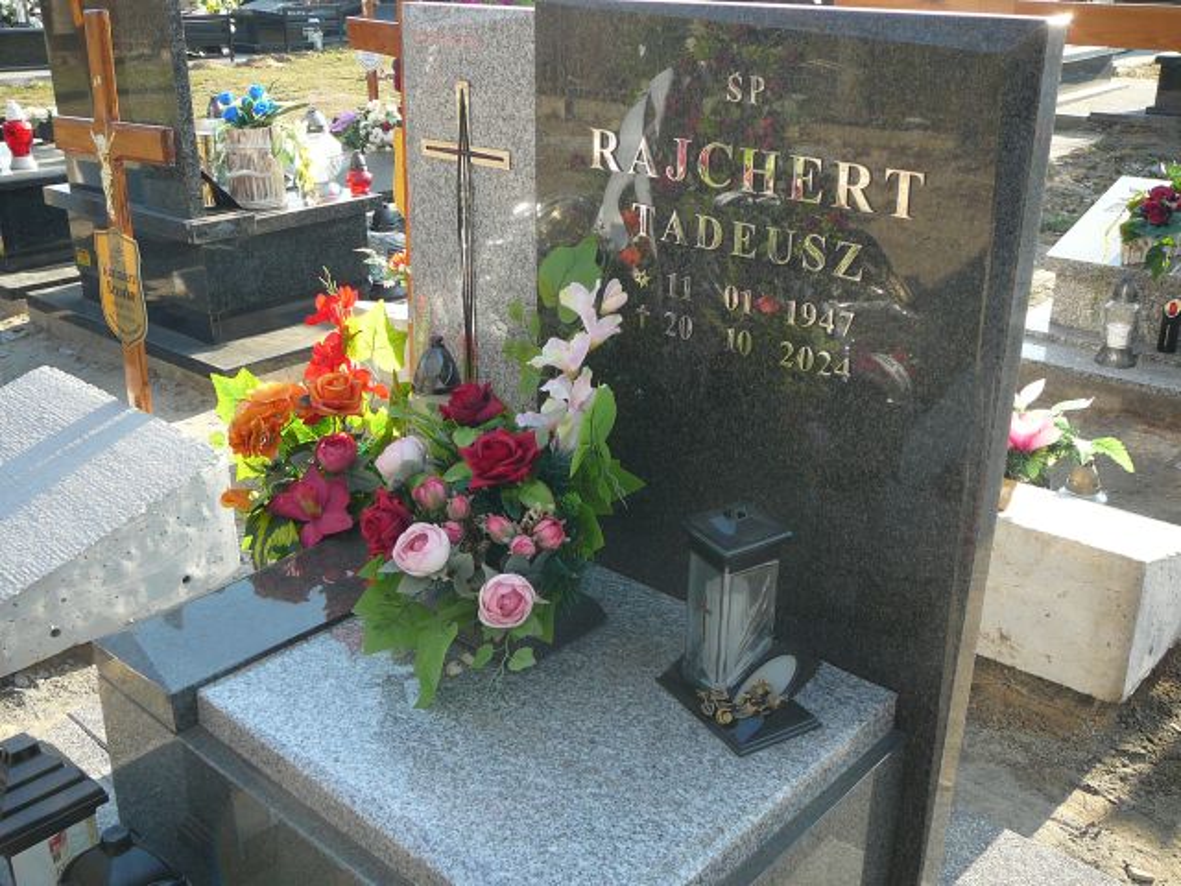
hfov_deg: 52.6
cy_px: 443
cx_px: 590
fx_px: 1194
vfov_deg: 40.7
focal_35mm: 35
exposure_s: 1/160
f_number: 2.8
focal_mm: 5.2
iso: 80
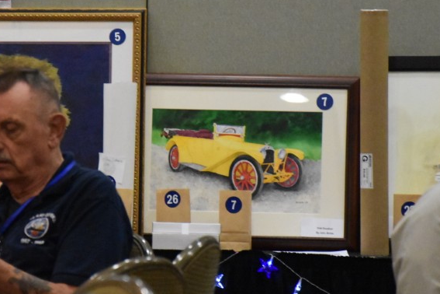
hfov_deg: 6.4
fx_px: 3911
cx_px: 116
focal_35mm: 320
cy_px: 96
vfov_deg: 4.3
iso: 7200
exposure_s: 1/125
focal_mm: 105
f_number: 5.6
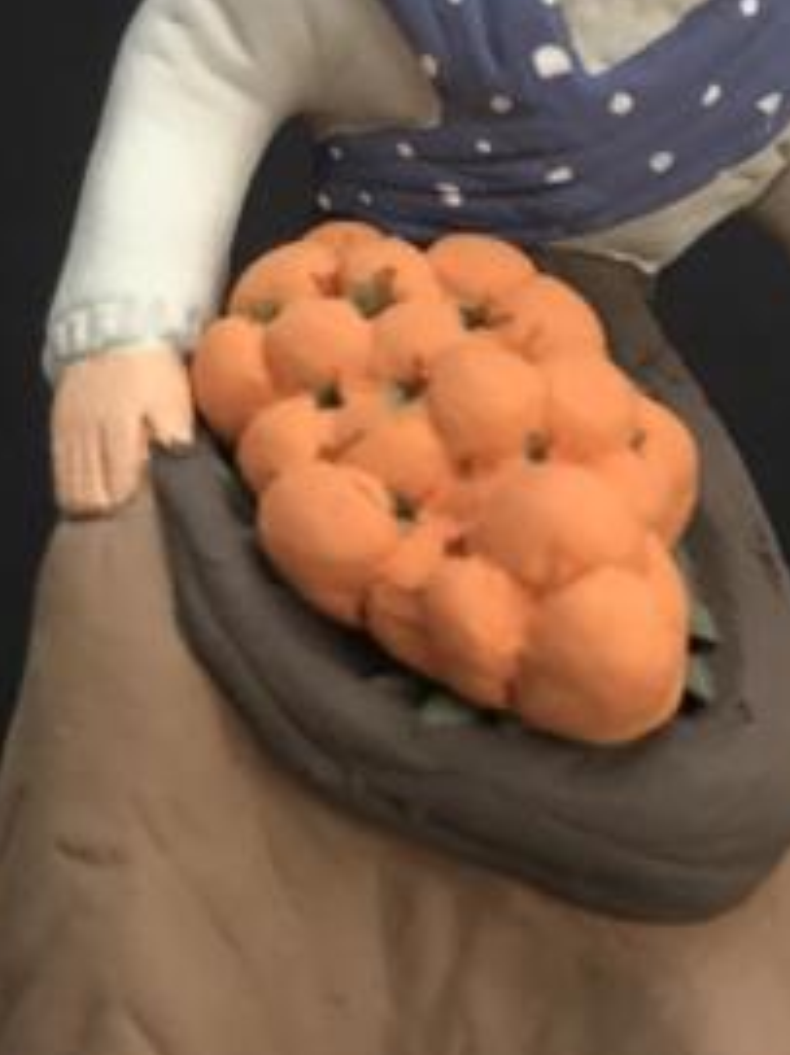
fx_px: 2101
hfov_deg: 21.3
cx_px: 374
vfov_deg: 28.1
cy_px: 418
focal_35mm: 69
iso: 100
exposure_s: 1/4
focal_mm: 3.99
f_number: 1.8
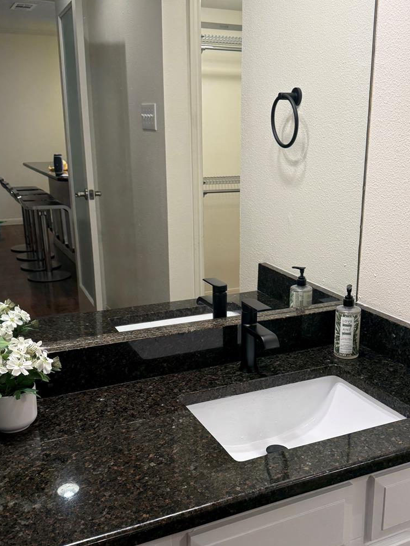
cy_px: 304
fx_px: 584
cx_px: 243
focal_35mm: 37
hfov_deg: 38.5
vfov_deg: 50.0
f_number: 1.78
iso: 125
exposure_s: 1/120
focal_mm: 6.76
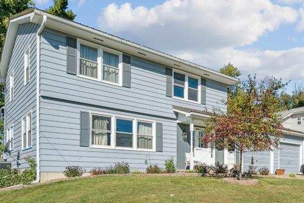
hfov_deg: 58.7
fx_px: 253
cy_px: 96
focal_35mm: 30
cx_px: 228
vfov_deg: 43.6
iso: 400
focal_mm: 16
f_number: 10
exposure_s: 1/500
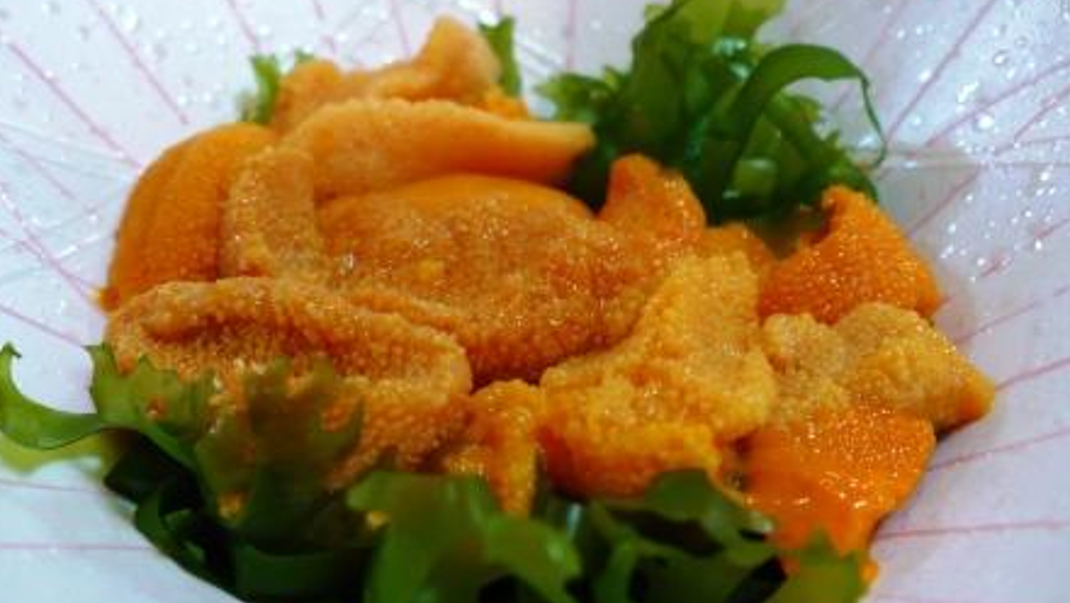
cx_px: 528
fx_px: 1164
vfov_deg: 29.1
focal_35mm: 41
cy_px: 297
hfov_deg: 49.4
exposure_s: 1/20
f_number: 2.8
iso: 200
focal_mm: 6.1
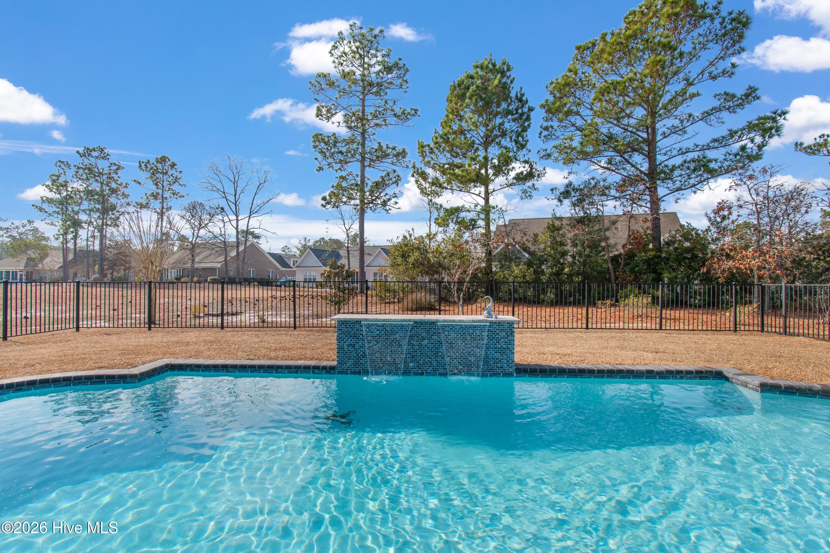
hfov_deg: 93.3
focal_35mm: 17
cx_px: 415
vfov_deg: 70.4
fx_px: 392
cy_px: 276
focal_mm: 11.5
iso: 100
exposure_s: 1/250
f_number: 8
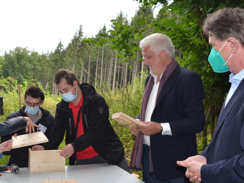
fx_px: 338
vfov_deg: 30.3
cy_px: 97
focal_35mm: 48
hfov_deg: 39.6
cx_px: 107
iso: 180
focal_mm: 24
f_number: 4
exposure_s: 1/250
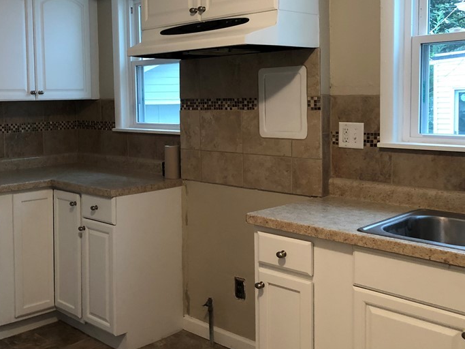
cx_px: 155
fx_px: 564
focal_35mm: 42
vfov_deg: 34.2
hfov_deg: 44.2
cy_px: 130
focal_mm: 3.99
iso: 80
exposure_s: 1/15
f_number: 1.8
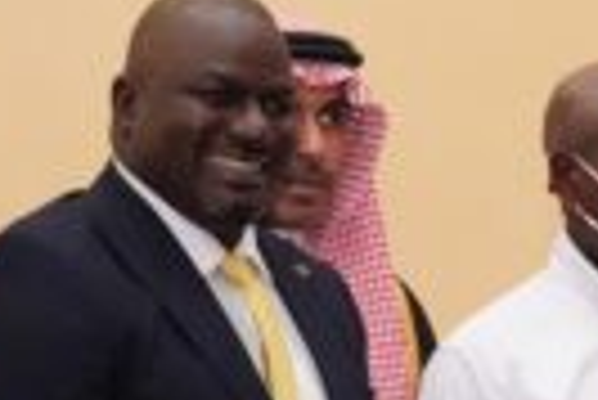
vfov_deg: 6.4
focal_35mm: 214
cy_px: 521
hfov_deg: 9.4
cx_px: 854
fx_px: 3559
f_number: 5
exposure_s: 1/500
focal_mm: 41
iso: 12800
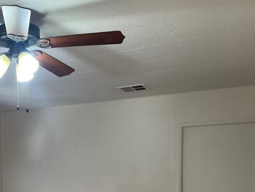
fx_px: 383
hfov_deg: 34.4
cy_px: 189
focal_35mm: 52
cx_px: 17
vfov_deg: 26.6
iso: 125
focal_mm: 5.1
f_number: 1.6
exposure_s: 1/120
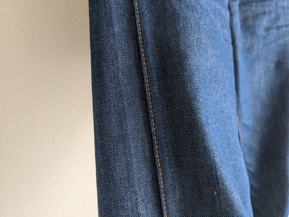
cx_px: 144
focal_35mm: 27
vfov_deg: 51.4
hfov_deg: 65.3
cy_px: 108
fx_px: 225
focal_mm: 4.38
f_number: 1.73
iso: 80
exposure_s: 1/40
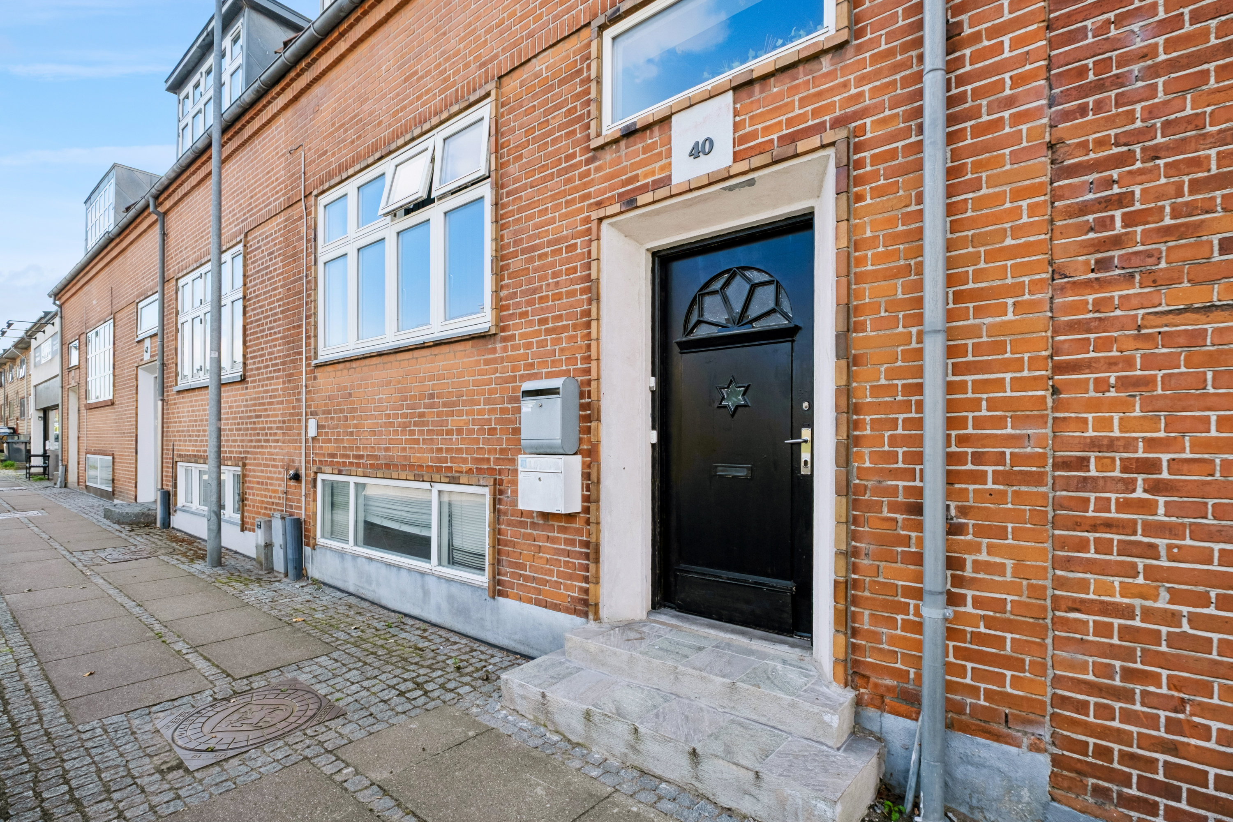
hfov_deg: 93.3
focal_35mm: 17
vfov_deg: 70.4
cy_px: 411
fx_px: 582
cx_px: 616
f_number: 10
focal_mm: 11.5
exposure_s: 1/125
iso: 200
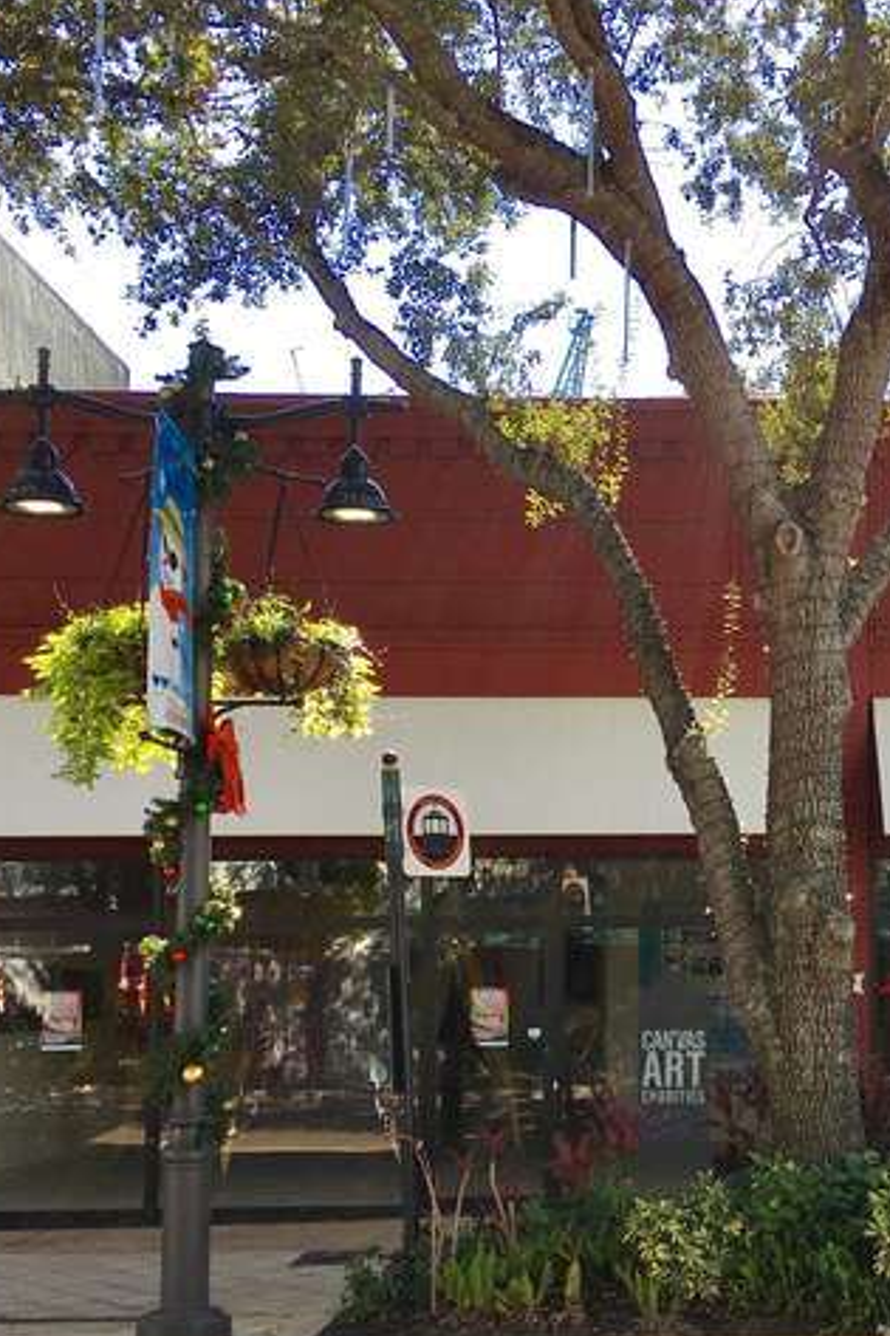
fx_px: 1892
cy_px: 813
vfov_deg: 38.7
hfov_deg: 25.5
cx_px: 819
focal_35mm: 51
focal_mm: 4.15
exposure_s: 1/506
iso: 25
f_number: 2.2
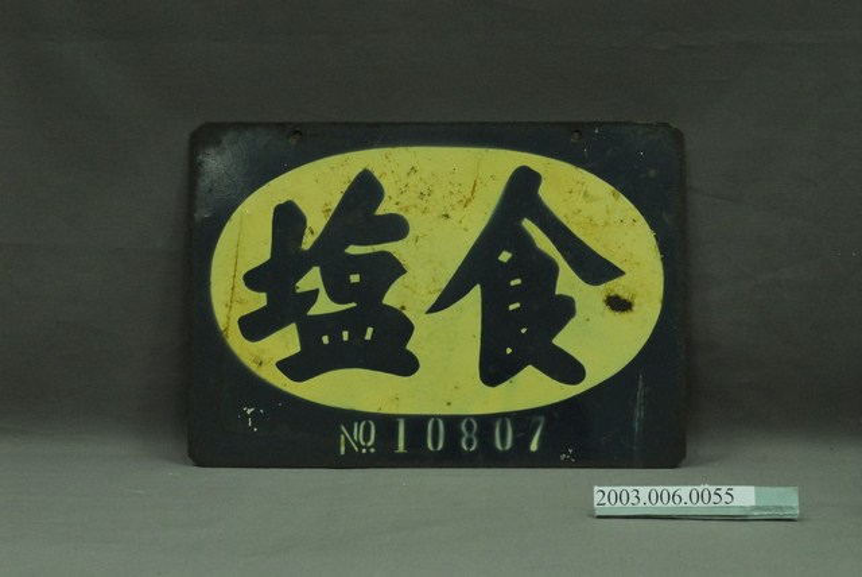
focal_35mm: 90
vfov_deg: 15.2
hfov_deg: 22.6
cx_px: 431
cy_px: 288
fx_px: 2157
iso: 1000
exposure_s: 1/15
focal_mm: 60
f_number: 10
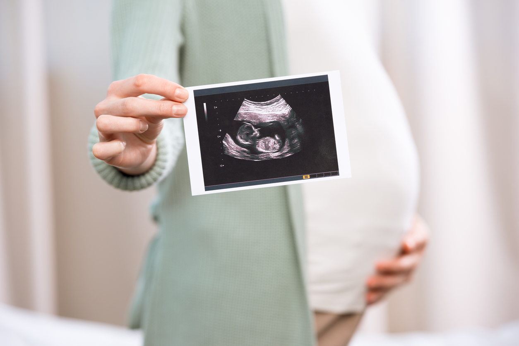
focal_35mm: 150
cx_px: 260
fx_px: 2163
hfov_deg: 13.7
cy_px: 173
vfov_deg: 9.2
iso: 200
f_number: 4.5
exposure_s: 1/100
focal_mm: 150
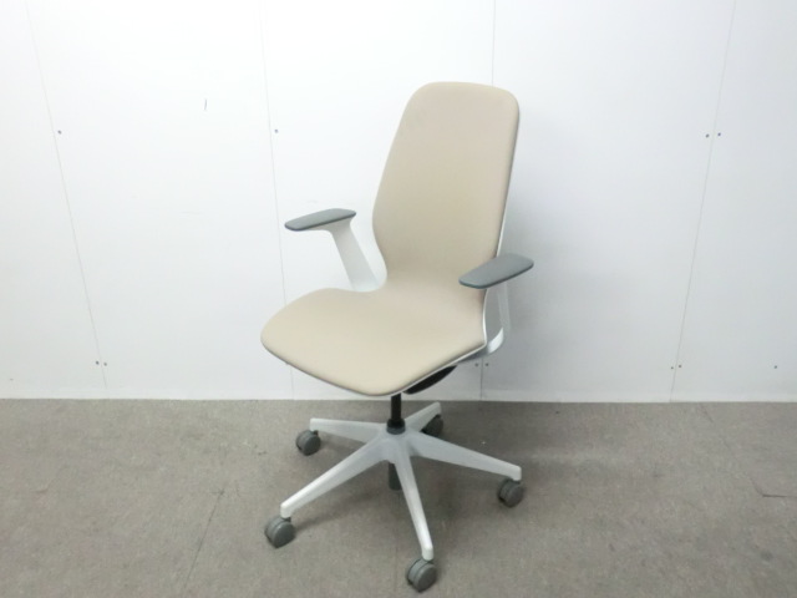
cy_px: 299
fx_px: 737
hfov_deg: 56.8
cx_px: 398
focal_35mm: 32
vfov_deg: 44.2
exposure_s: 1/50
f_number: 3.5
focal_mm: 5.8
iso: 800
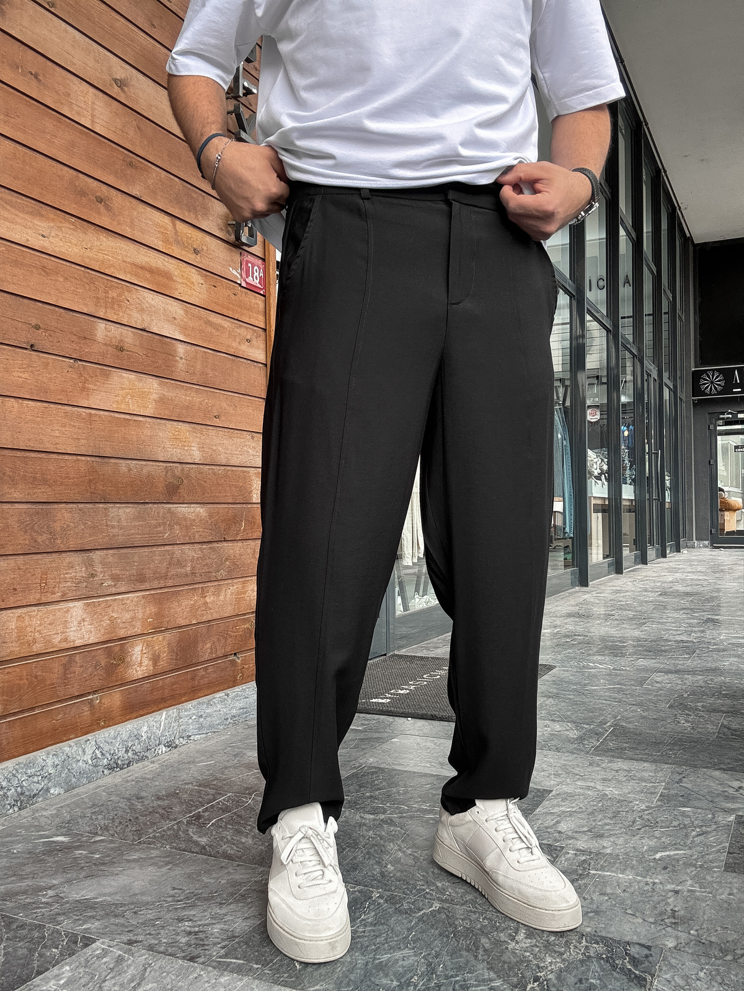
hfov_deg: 46.8
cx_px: 372
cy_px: 496
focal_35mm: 30
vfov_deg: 60.0
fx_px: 860
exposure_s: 1/120
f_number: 1.9
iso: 50
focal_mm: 2.69
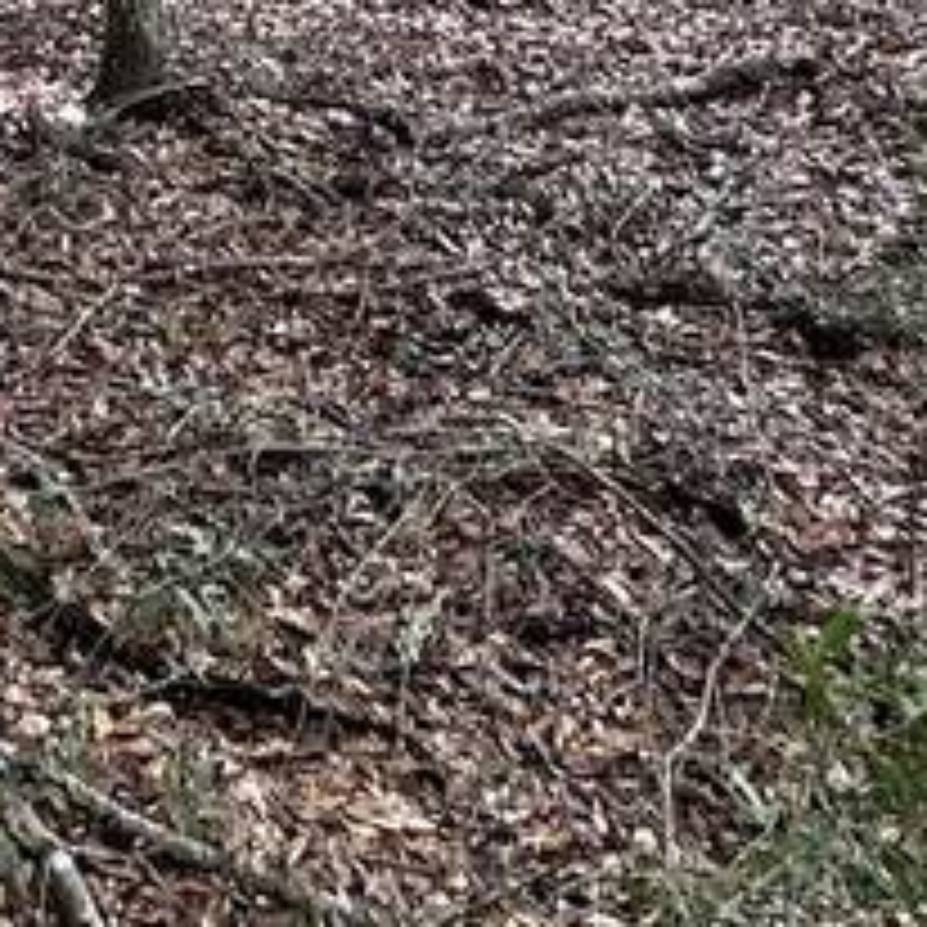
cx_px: -130
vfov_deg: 16.1
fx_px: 2333
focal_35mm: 77
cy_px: -1044
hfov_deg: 21.2
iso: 64
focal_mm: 2.22
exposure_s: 1/99
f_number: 2.2
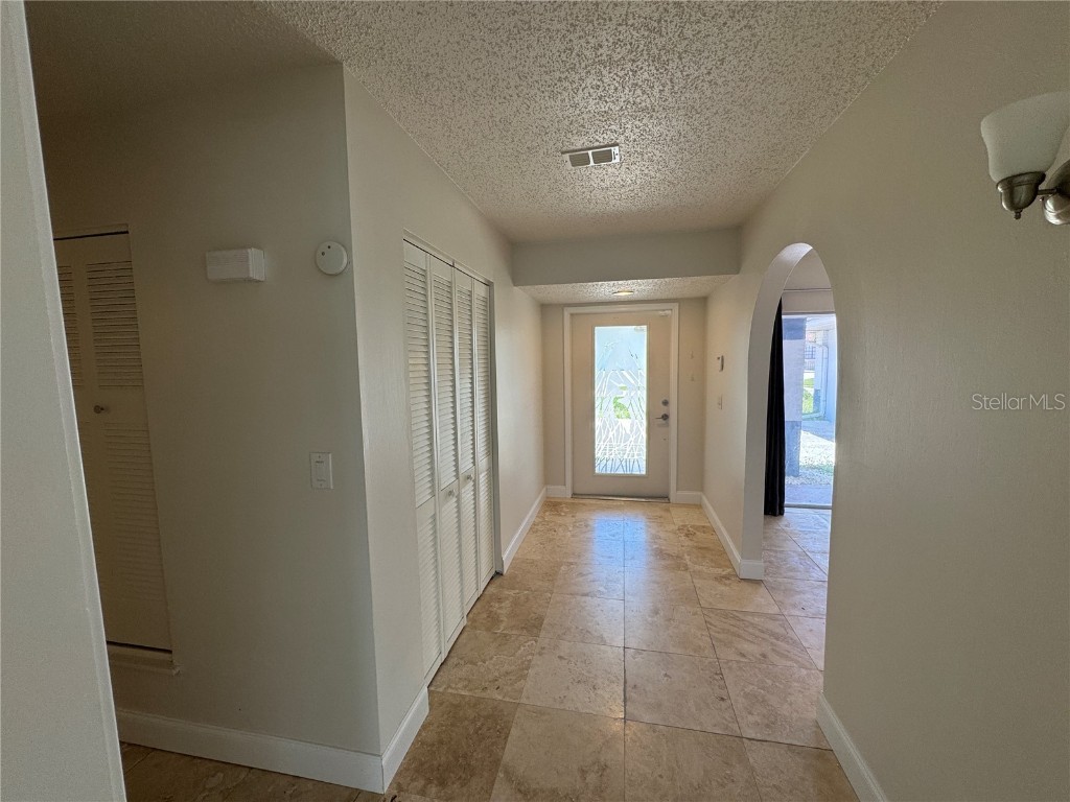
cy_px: 401
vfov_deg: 85.7
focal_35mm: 14
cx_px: 535
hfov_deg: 102.1
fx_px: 433
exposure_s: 1/120
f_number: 2.2
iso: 64
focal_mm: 2.22
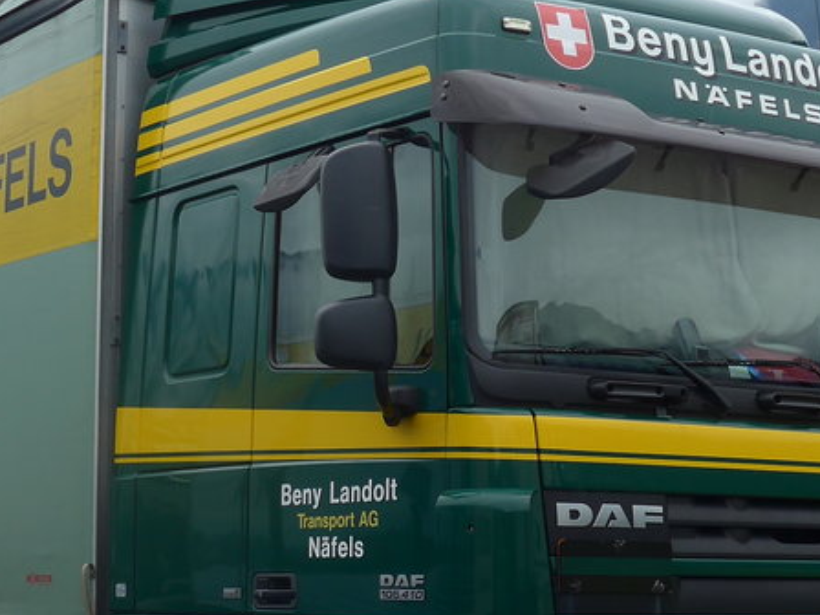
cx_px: 329
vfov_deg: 16.2
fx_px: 2156
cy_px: 377
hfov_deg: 21.5
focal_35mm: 91
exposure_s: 1/500
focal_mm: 7
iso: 80
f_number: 2.8
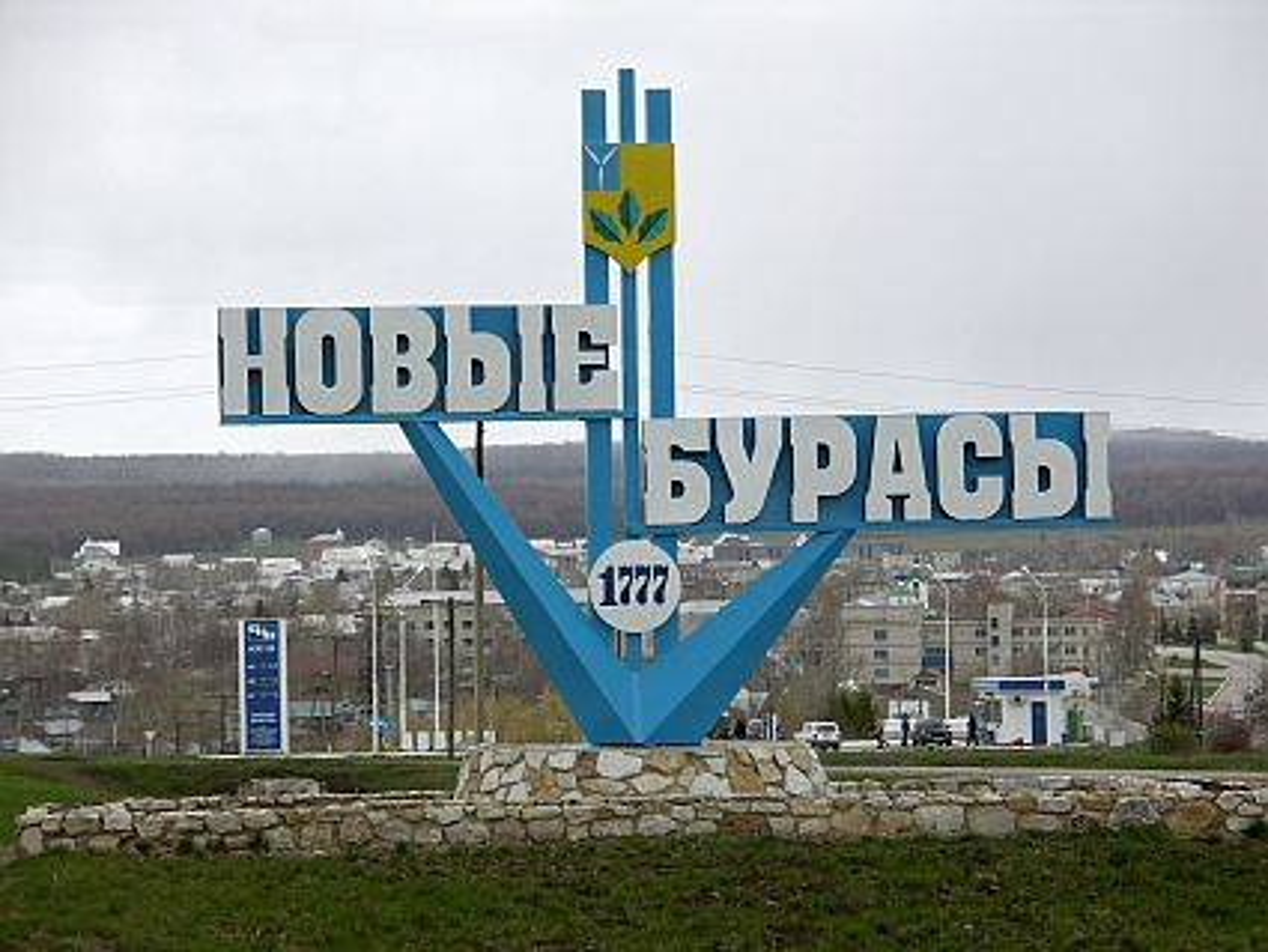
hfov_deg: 9.9
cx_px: 634
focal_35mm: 200
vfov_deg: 7.4
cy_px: 476
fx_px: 7328
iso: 50
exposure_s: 1/250
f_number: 4
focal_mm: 50.8
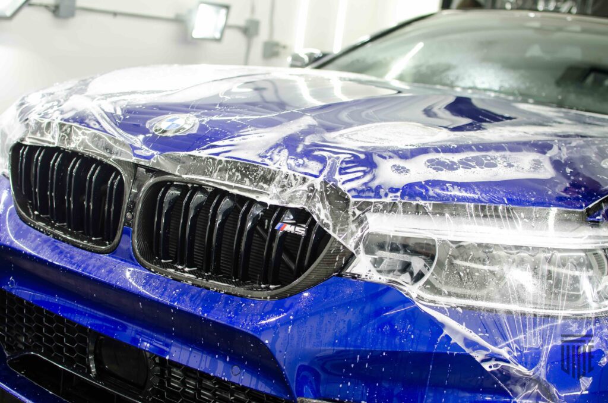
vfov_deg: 25.6
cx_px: 304
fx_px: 885
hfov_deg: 37.9
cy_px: 202
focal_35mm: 52
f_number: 2.8
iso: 100
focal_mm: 35
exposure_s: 1/50
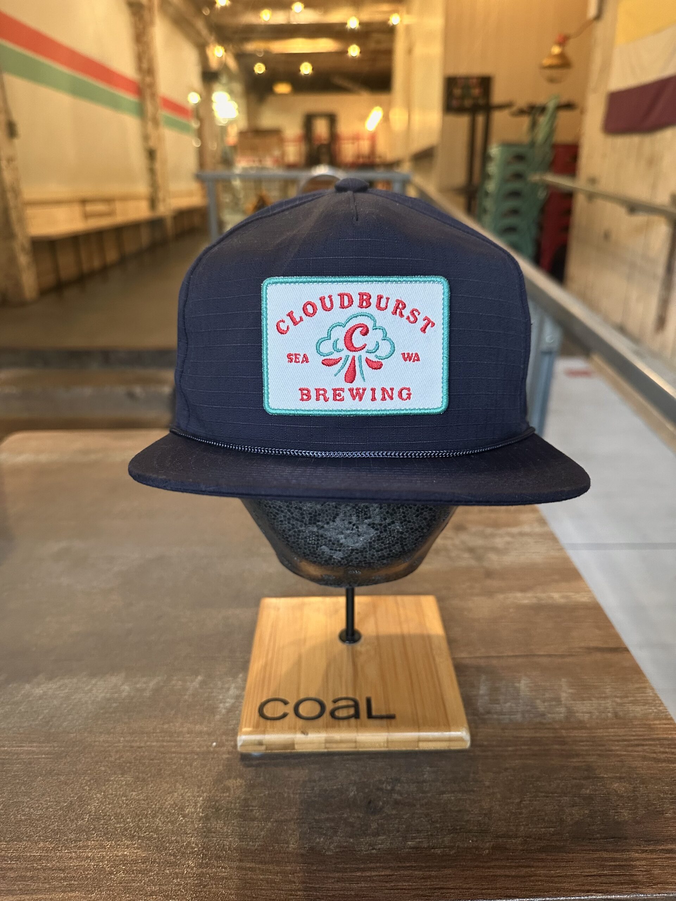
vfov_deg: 71.6
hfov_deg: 56.8
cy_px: 450
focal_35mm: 24
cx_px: 338
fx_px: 625
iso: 400
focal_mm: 6.86
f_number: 1.78
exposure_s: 1/60
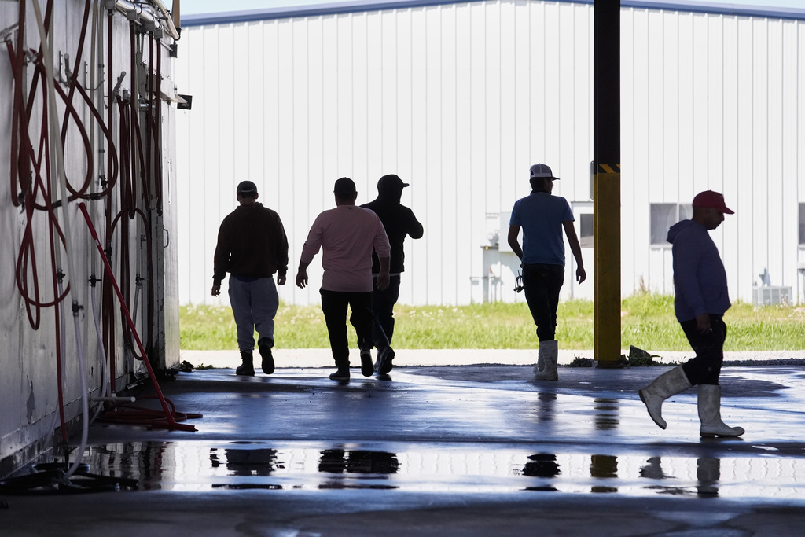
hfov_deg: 15.1
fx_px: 3041
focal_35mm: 136
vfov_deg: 10.1
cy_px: 268
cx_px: 402
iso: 4000
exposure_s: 1/16000
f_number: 4
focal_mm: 136
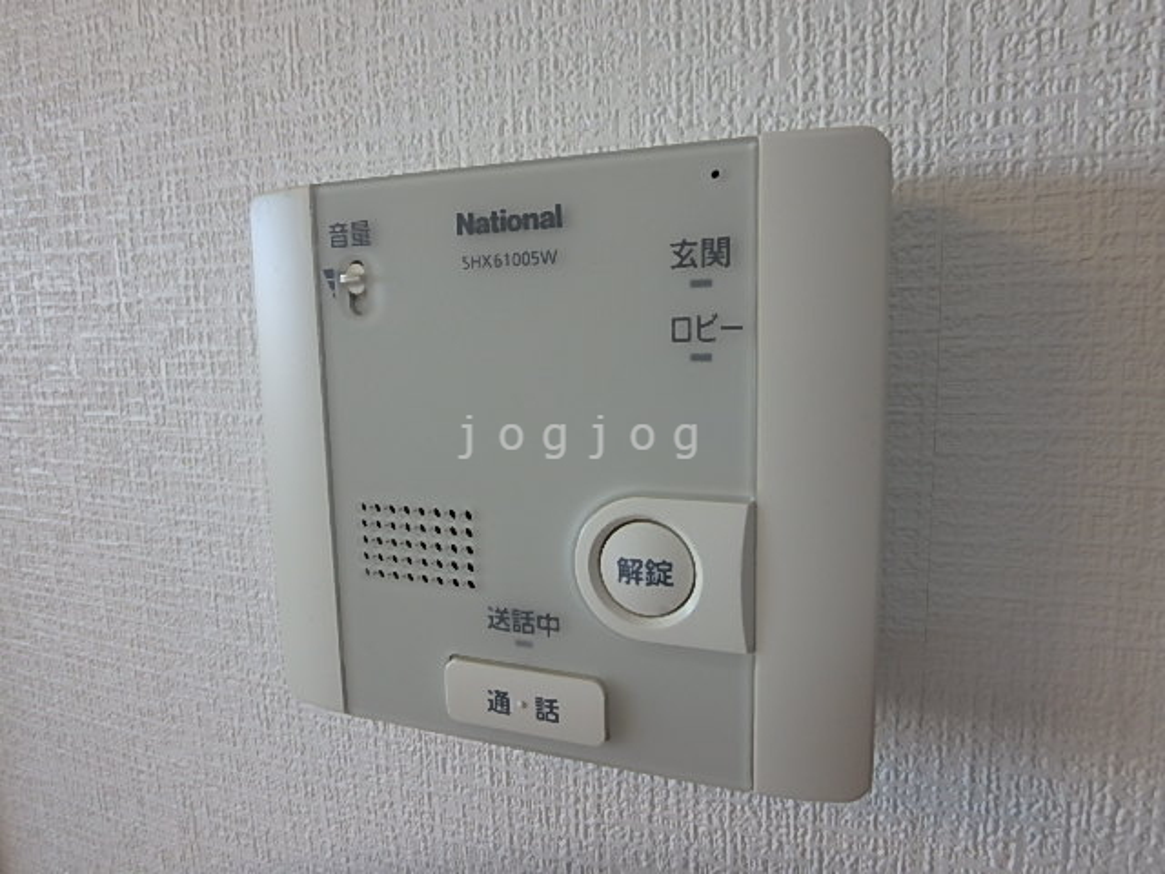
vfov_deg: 63.4
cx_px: 582
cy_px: 437
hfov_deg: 79.0
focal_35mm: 21
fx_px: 707
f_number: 3.5
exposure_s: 1/60
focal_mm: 3.7
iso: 200
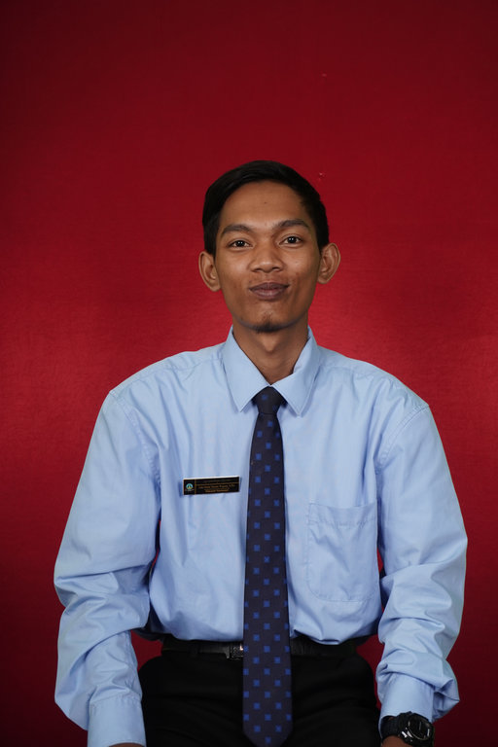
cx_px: 249
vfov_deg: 29.2
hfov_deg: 19.7
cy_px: 374
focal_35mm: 69
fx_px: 1432
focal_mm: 46
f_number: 6.3
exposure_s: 1/160
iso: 400
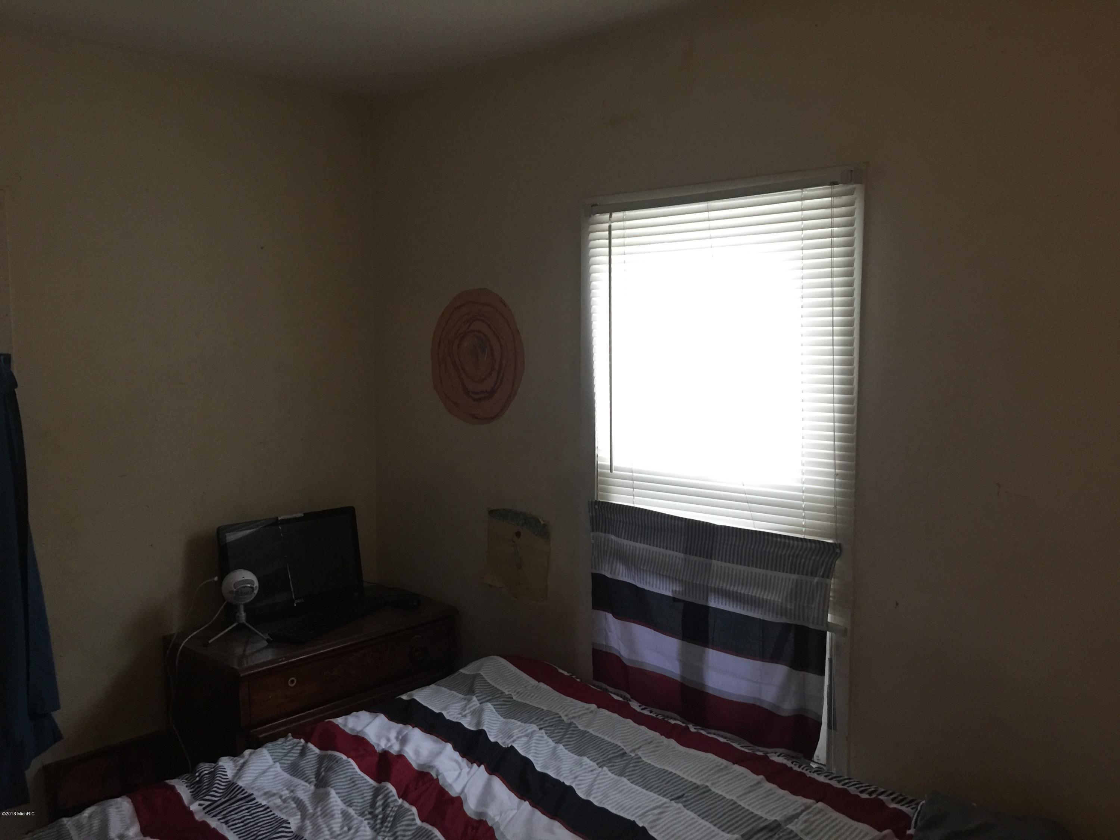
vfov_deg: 48.2
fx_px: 938
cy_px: 420
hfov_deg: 61.7
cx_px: 560
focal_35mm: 29
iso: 125
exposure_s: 1/15
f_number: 2.2
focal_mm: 4.15
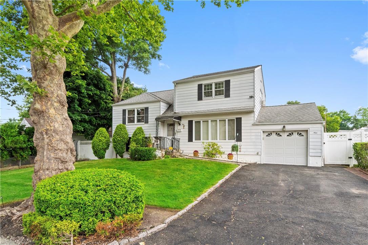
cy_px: 122
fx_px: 184
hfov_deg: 90.0
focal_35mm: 18
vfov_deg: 67.4
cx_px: 184
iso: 250
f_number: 9
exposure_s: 1/125
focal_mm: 12
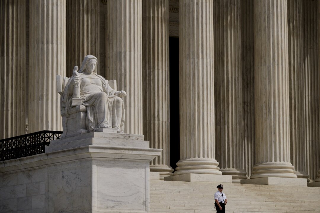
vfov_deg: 8.3
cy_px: 106
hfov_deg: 12.4
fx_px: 1475
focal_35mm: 166
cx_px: 160
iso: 100
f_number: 5
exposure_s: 1/1250
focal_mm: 110.6
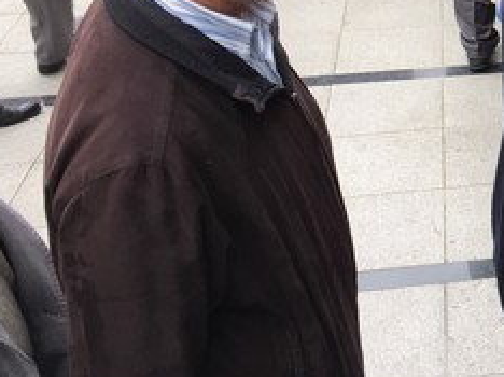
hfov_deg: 21.1
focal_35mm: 83
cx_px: 681
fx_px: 1207
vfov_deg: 16.9
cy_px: -90
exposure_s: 1/100
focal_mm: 4.15
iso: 40
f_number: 2.2
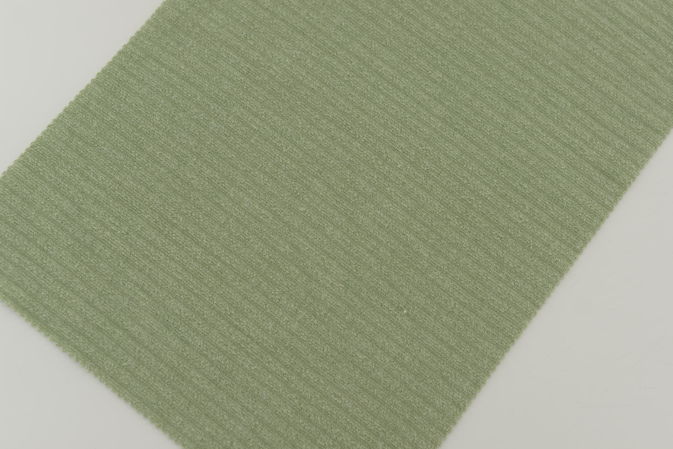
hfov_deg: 29.6
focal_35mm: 68
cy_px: 150
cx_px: 413
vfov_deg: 20.0
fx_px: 1271
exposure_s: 1/250
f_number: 3.5
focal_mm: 50
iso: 100
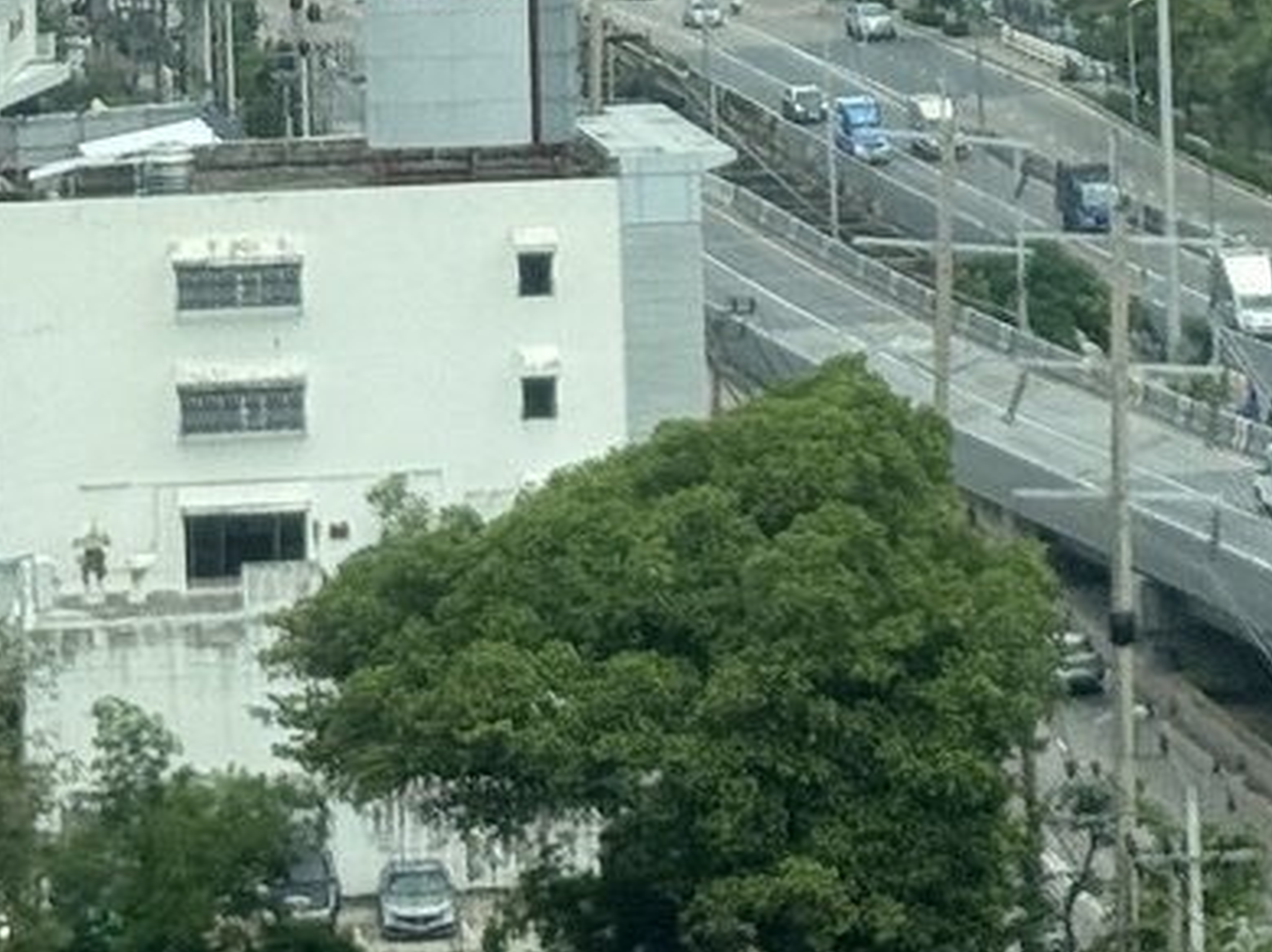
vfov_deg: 7.3
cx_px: 815
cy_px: -792
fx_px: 7235
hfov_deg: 10.0
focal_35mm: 197
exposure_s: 1/2959
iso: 64
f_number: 1.78
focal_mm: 6.76
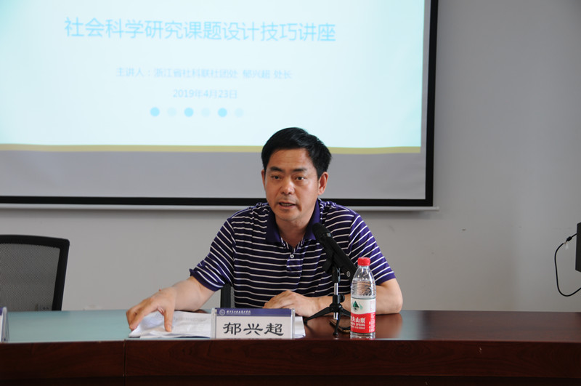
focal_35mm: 60
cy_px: 193
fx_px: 967
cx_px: 290
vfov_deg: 22.6
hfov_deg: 33.4
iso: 200
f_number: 4.5
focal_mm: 40
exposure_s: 1/15
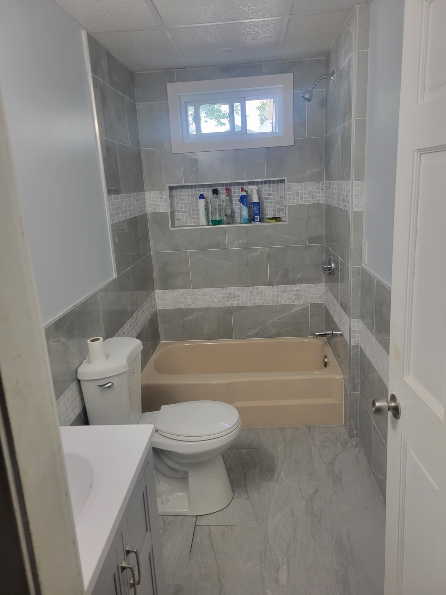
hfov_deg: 53.1
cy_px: 298
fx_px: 447
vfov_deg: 67.3
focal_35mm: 26
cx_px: 223
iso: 160
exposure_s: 1/120
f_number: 1.8
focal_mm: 5.4
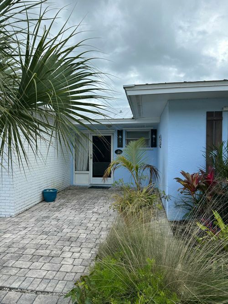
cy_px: 152
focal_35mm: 24
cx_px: 114
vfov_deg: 71.6
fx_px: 211
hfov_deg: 56.8
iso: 80
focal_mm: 6.86
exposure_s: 1/2353
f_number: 1.78
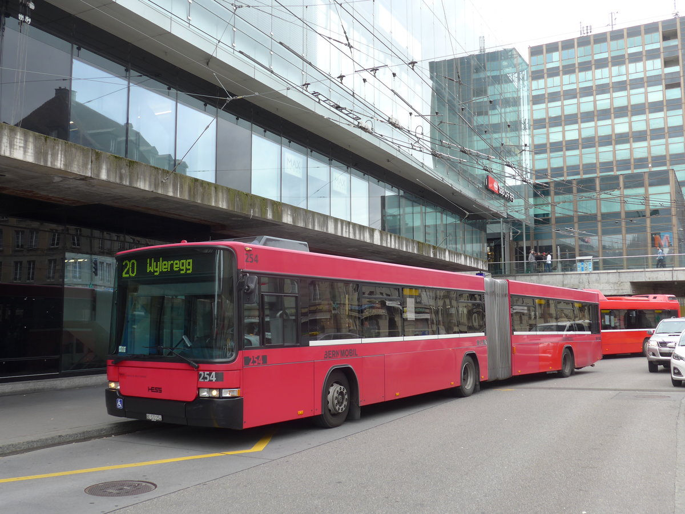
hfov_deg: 54.0
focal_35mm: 34
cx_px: 342
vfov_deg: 41.8
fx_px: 673
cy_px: 257
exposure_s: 1/250
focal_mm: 7
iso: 80
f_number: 2.8
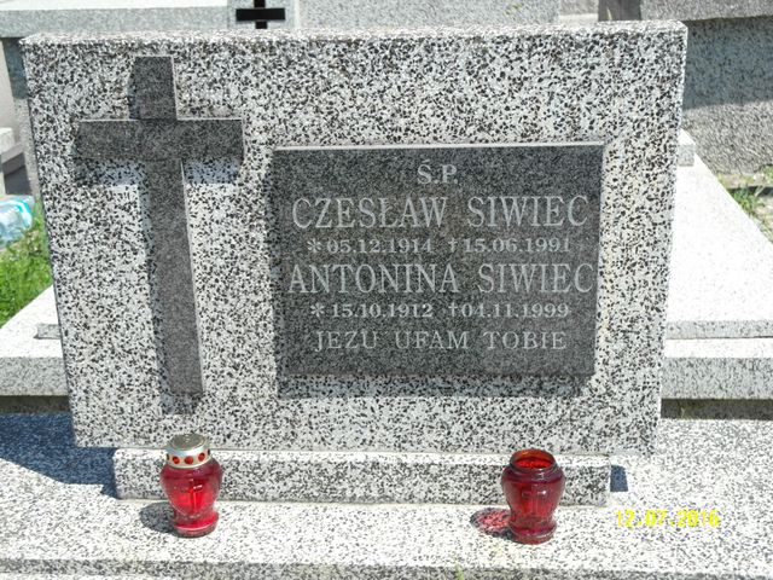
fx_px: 1094
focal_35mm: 49
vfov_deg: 29.7
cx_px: 386
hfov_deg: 38.9
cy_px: 290
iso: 80
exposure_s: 1/1500
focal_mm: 10.6
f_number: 2.4
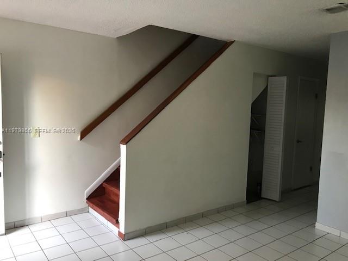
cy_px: 130
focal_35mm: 28
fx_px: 281
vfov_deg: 49.7
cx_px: 174
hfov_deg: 63.4
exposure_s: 1/15
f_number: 1.8
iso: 50
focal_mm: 3.99
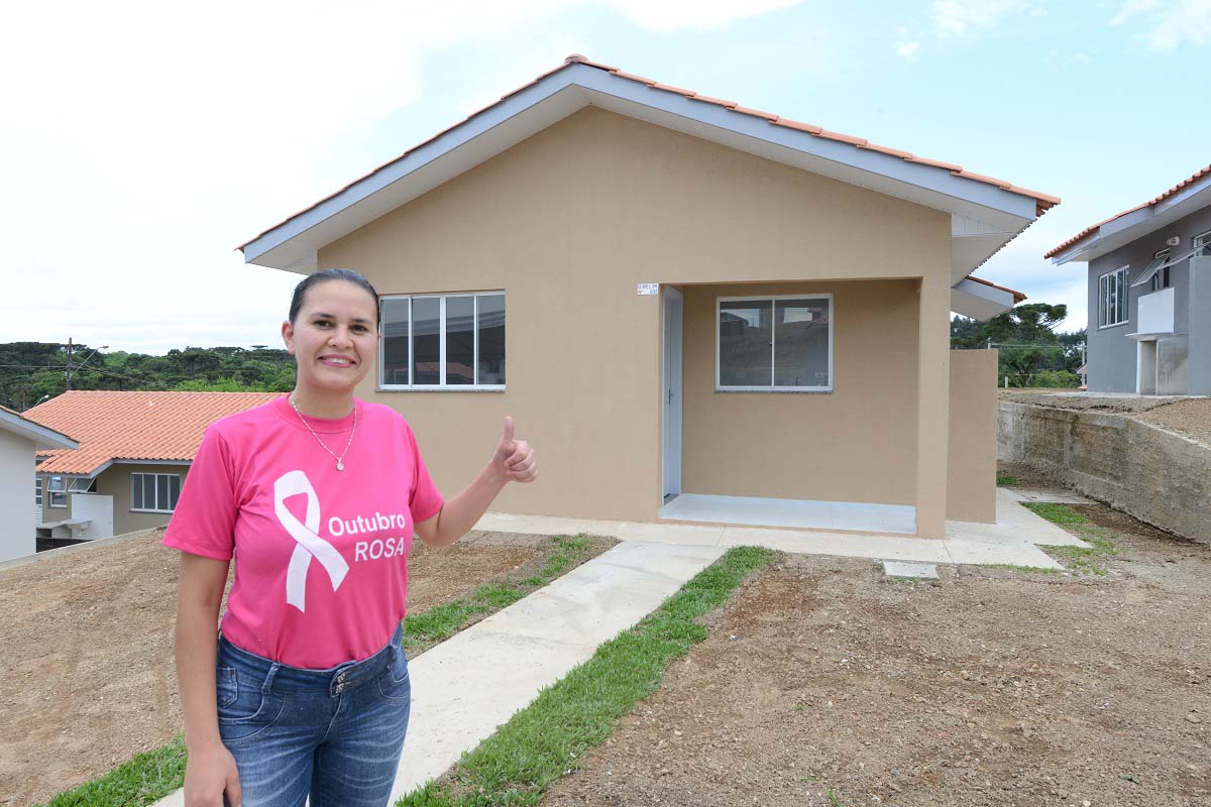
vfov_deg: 57.2
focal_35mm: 22
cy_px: 404
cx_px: 606
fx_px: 740
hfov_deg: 78.6
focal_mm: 22
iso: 250
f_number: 11
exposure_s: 1/60
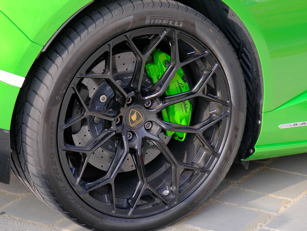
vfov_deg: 11.4
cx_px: 160
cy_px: 116
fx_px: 1153
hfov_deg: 15.2
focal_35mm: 130
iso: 320
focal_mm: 80
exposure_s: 1/125
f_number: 4
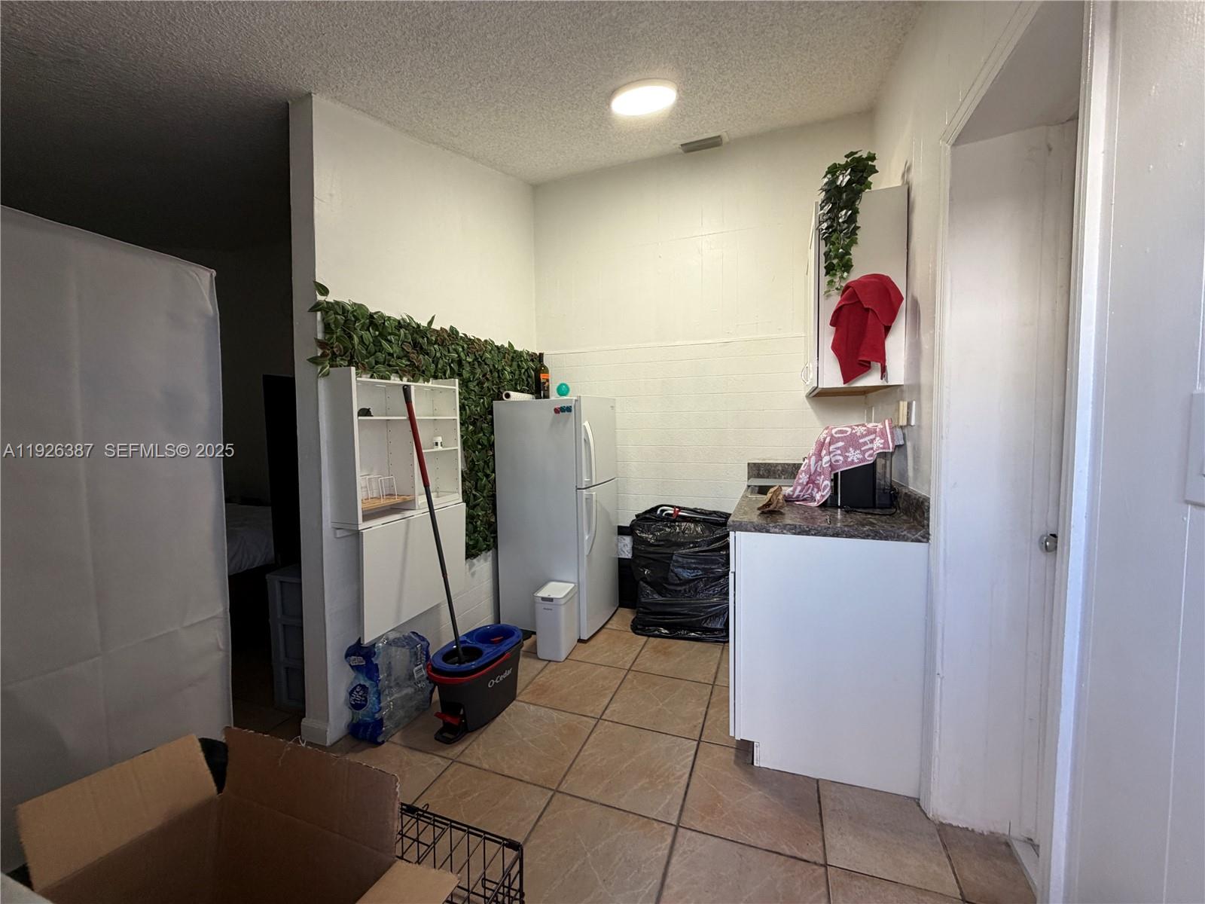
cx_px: 602
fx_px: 487
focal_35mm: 14
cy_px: 452
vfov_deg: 85.7
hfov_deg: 102.1
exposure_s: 1/121
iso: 200
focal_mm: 2.22
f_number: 2.2
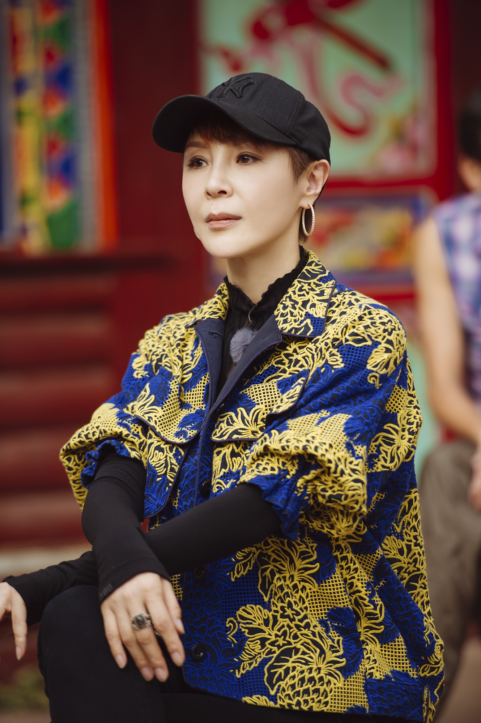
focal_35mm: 200
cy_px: 362
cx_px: 240
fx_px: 4015
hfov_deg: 6.9
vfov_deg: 10.3
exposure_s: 1/500
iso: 200
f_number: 2.8
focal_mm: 200
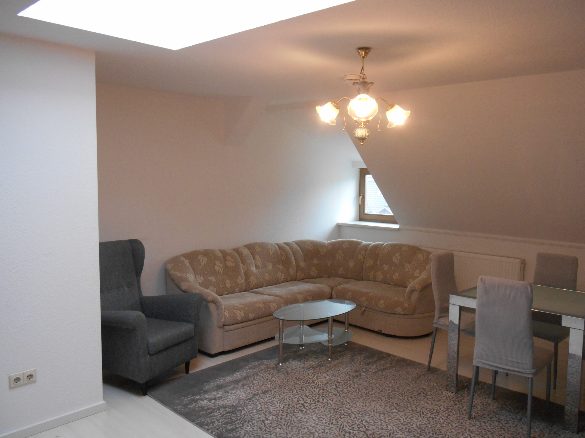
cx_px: 292
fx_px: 524
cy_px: 219
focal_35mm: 31
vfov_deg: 45.4
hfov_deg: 58.4
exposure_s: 1/30
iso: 320
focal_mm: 5.5
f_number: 3.6
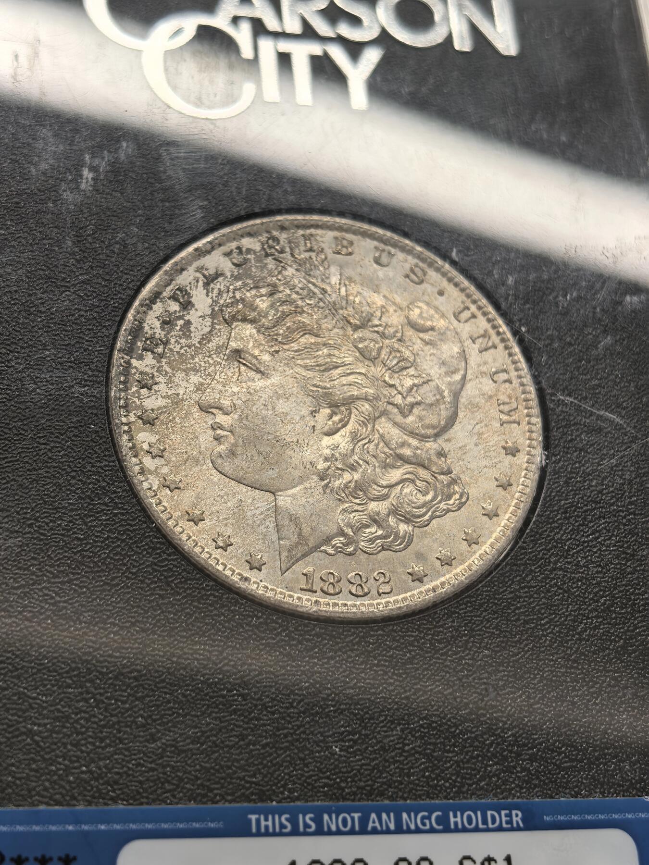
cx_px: 324
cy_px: 432
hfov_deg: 27.0
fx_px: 1350
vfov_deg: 35.5
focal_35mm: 54
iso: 64
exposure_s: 1/100
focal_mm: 6.98
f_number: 2
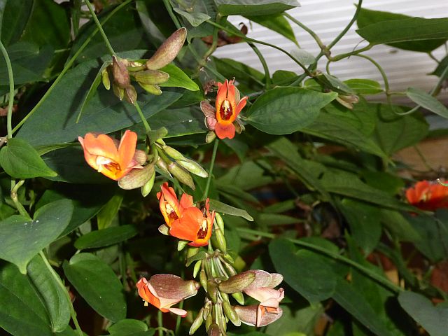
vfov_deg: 15.1
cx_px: 224
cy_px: 168
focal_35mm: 98
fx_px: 1268
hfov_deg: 20.0
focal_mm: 16.1
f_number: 4.9
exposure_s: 1/60
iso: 800
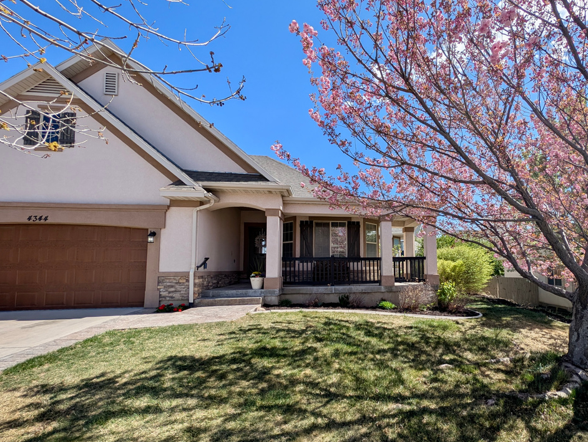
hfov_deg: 106.0
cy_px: 207
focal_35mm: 13
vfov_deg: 89.9
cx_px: 311
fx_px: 221
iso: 38
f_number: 1.95
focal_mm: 2.23
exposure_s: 1/1587
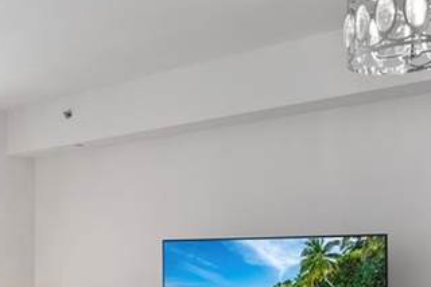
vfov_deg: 23.5
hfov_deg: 32.9
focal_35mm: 56
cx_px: 5
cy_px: 259
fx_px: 670
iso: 320
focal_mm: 14
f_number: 9
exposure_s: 1/10
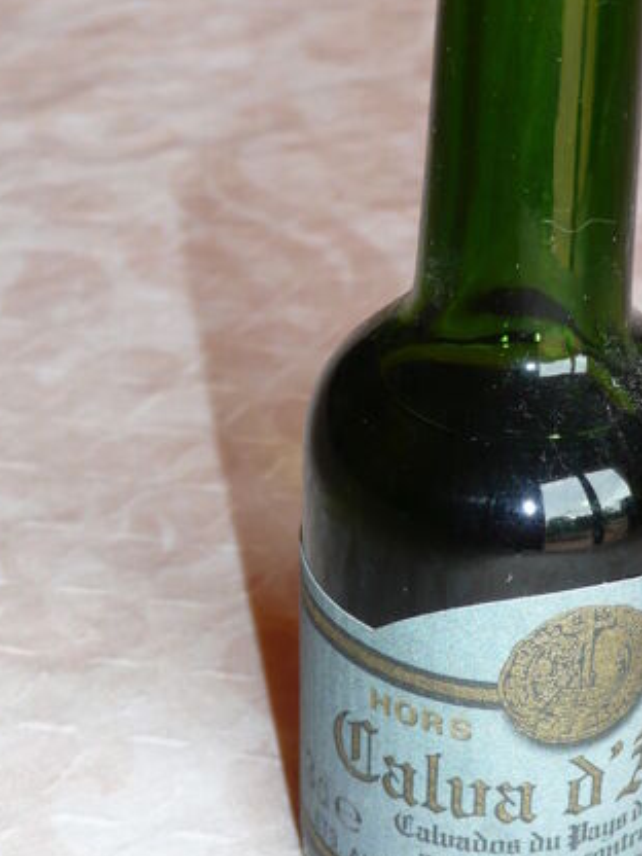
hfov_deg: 19.0
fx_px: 1904
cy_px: 344
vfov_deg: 25.3
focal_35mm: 77
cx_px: 479
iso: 100
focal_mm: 8.2
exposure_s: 1/30
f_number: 4.2
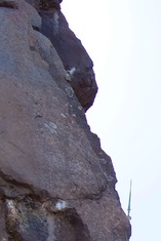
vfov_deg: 7.8
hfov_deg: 5.1
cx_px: 425
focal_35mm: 261
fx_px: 1748
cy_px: 295
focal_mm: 48
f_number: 6.3
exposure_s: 1/160
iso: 100
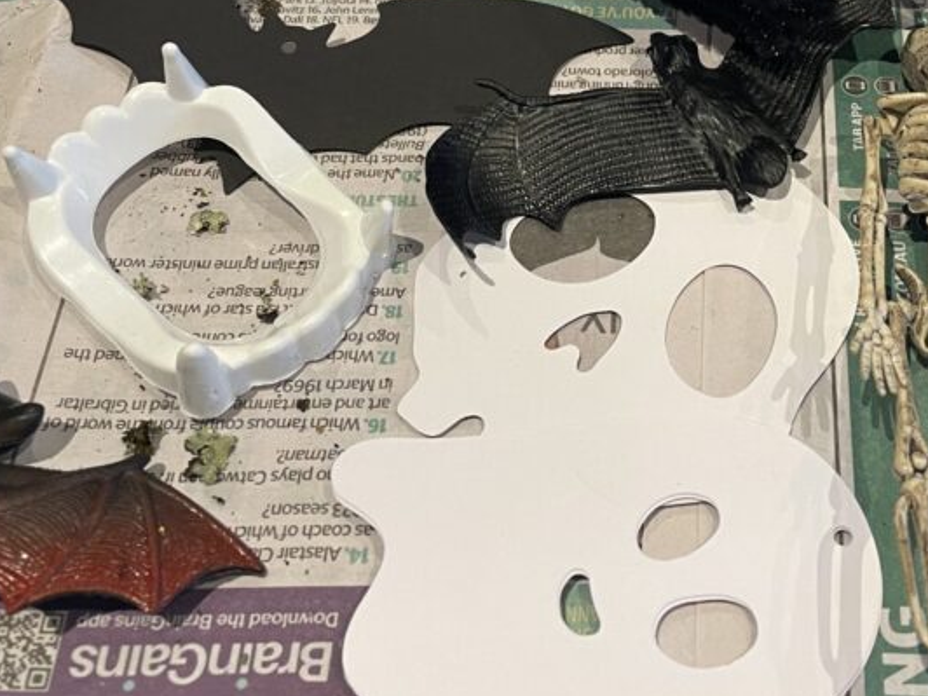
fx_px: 1340
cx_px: 705
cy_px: 119
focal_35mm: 50
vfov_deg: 28.4
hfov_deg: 37.2
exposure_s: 1/50
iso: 80
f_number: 1.6
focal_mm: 4.2
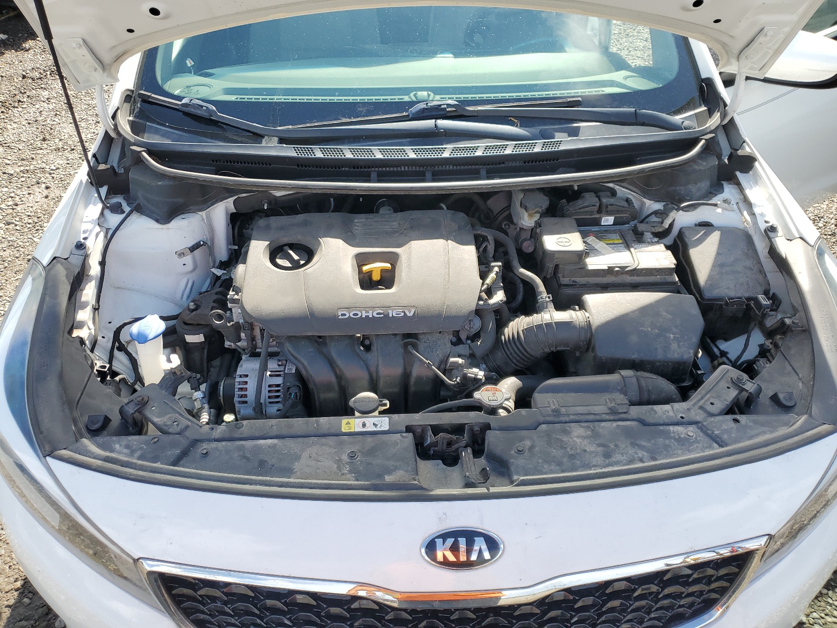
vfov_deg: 53.1
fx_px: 629
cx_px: 418
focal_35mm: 26
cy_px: 314
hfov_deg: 67.3
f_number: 1.5
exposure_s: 1/833
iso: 50
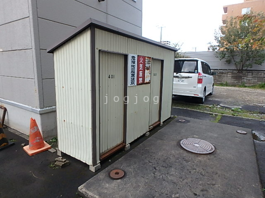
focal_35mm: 21
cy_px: 99
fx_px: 161
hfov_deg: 79.0
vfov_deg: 63.4
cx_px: 132
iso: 200
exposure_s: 1/40
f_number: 3.5
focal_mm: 3.7
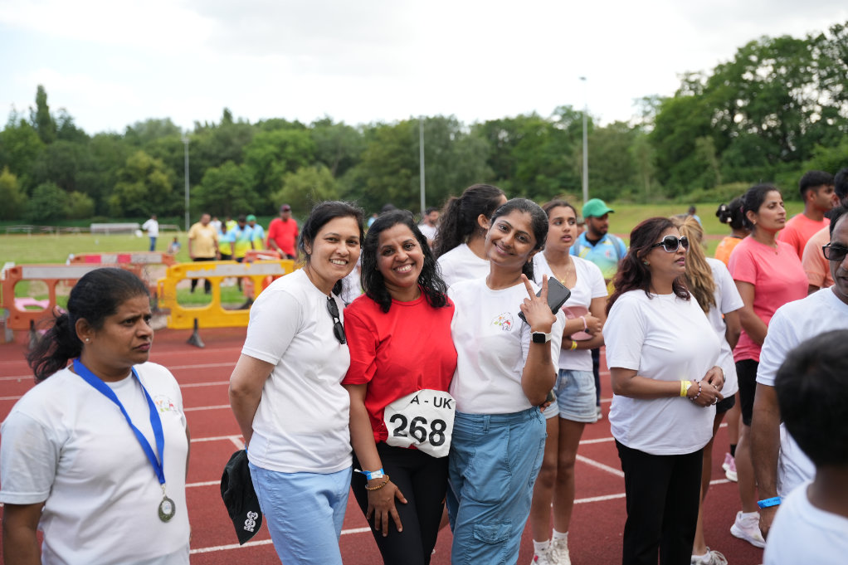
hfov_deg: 46.0
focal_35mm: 42
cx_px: 424
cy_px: 282
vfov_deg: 31.6
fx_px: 999
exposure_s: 1/1000
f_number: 2.8
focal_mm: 42.4
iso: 250
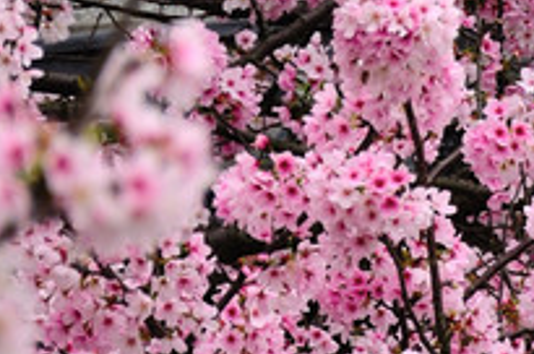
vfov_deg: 1.9
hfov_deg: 2.8
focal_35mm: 737
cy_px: 459
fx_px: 10920
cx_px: 912
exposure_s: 1/250
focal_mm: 105
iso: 100
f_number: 5.6
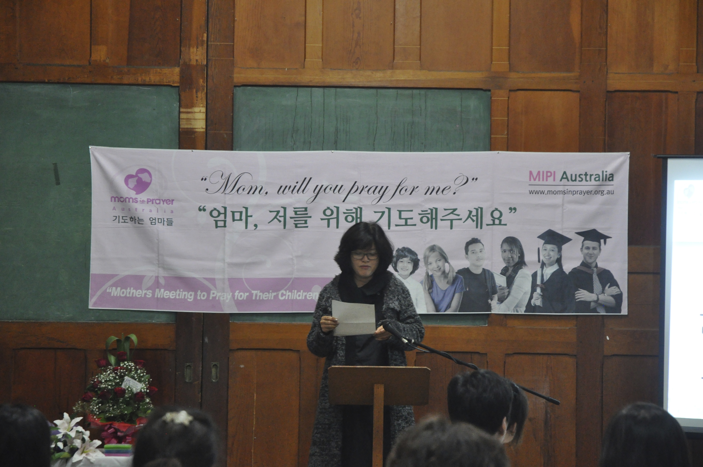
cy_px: 234
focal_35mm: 105
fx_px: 2048
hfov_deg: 19.5
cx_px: 352
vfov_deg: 13.0
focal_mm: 70
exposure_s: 1/30
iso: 2500
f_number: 4.5
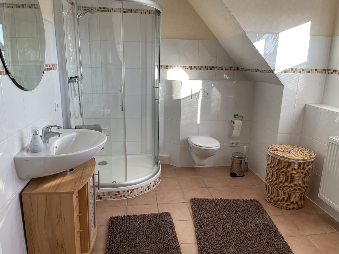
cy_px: 127
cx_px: 170
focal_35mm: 26
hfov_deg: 67.3
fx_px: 255
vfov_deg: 53.1
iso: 32
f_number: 1.6
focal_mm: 4.2
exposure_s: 1/152
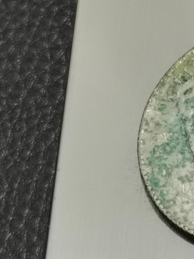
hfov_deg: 8.2
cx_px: 259
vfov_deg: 11.0
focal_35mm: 179
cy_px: 183
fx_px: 1336
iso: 160
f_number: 1.8
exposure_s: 1/100
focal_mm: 5.58
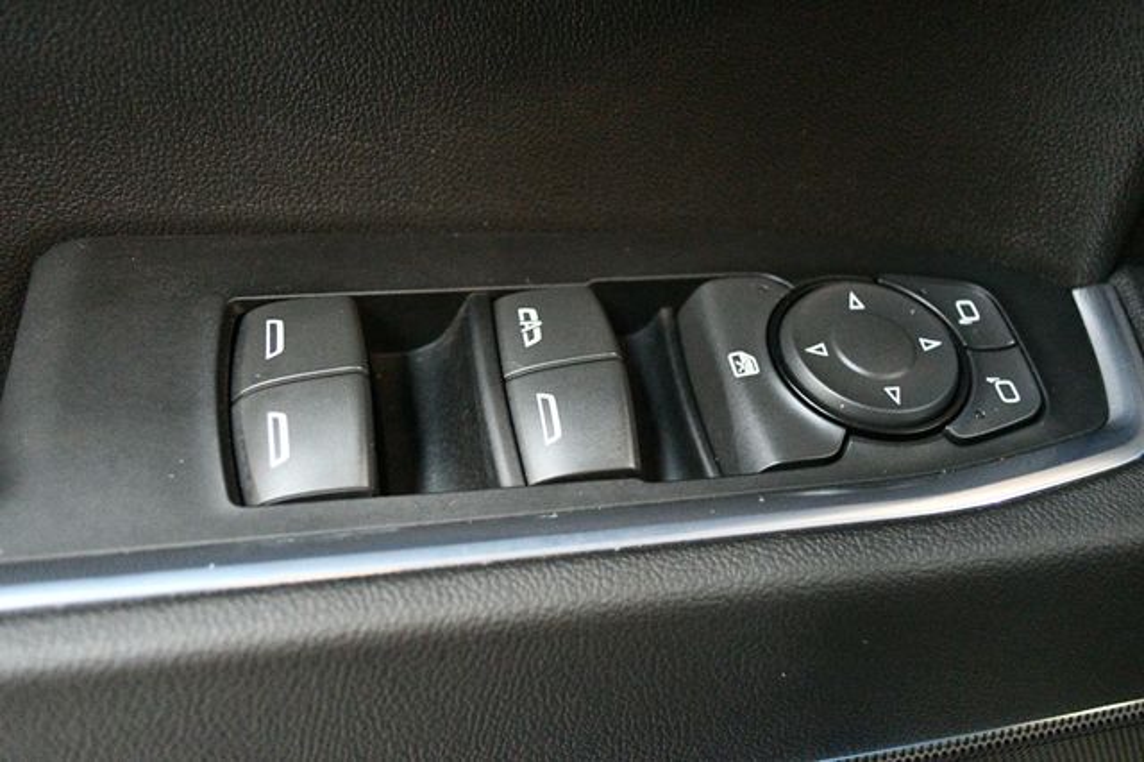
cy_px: 381
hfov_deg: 49.6
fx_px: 1239
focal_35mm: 39
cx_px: 572
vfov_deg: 34.2
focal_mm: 26
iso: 11400
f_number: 4.2
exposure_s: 1/60
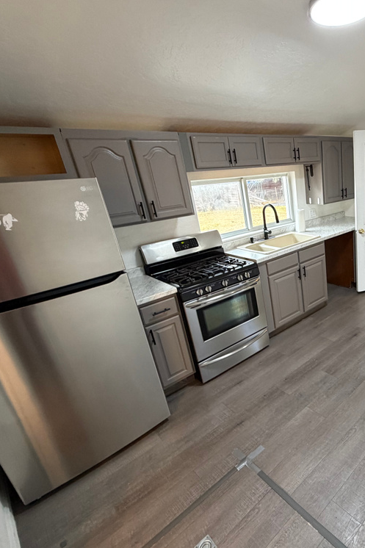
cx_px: 322
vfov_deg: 84.0
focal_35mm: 20
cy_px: 281
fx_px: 304
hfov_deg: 54.6
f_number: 2.2
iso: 320
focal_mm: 2.22
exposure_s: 1/60
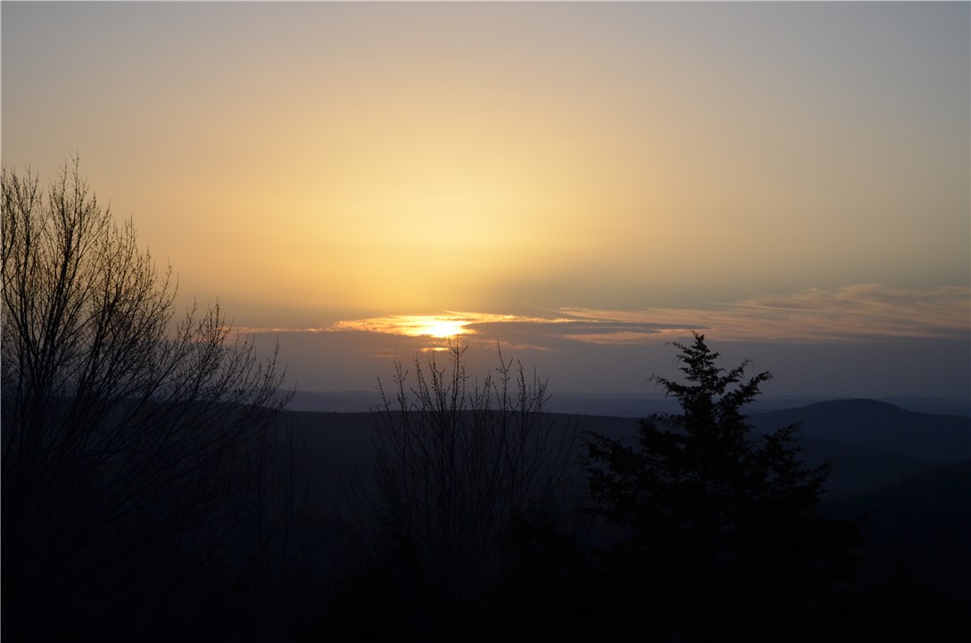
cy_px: 322
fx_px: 2220
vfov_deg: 16.5
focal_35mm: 82
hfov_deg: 24.7
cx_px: 486
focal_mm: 55
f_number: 5.6
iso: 400
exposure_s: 1/1250
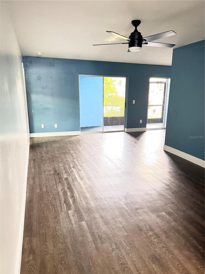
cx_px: 102
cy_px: 137
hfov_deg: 56.8
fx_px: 190
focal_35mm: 24
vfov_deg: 71.6
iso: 1600
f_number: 1.78
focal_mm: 6.76
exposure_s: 1/29
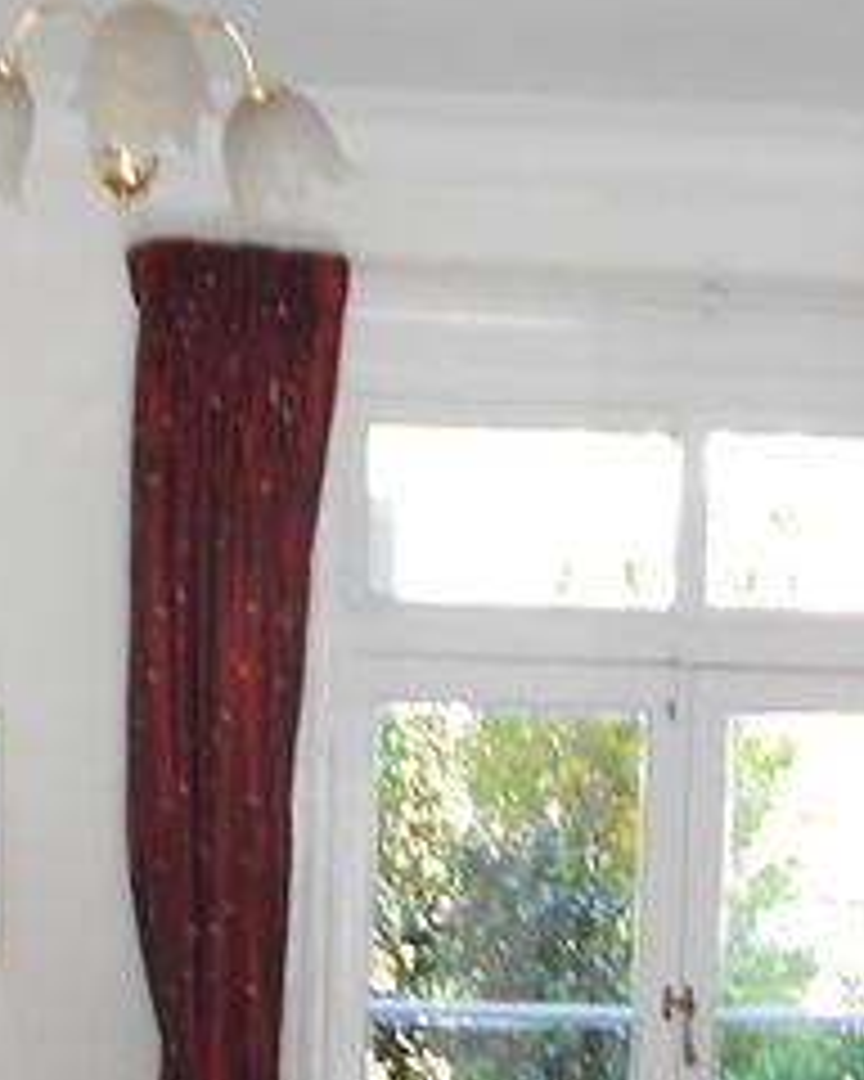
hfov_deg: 12.7
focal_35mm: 121
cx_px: 477
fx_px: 3868
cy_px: 1692
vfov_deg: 14.6
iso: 80
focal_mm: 5.1
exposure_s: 1/30
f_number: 3.4
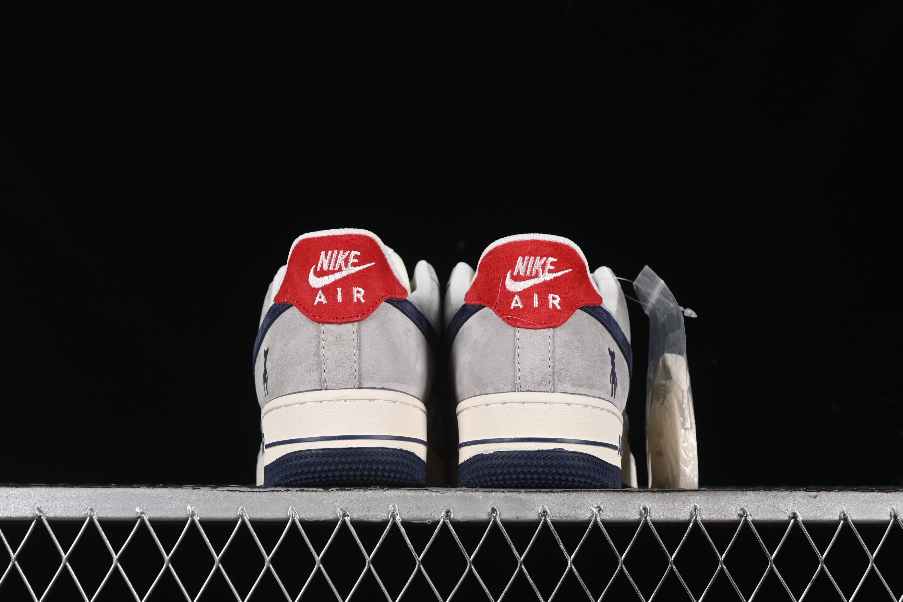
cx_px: 452
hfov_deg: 27.0
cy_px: 301
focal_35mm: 75
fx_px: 1881
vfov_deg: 18.2
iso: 160
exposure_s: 1/80
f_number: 8
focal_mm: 50
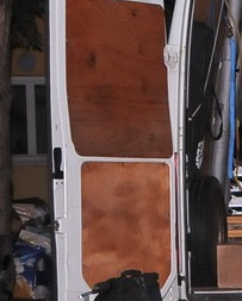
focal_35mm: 182
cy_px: 196
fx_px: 1626
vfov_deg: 10.6
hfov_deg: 8.0
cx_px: 552
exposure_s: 1/60
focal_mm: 32
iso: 1250
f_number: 8
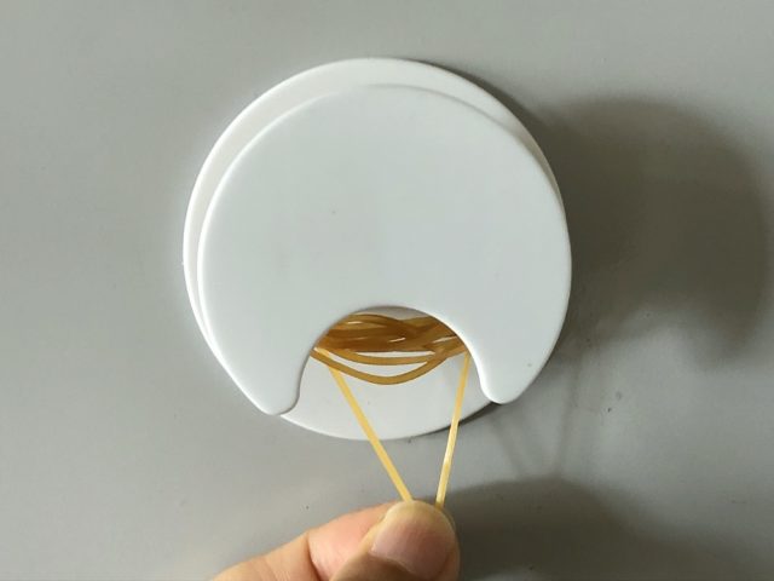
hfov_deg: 34.9
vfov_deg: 26.6
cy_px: 290
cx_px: 387
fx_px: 1230
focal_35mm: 55
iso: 100
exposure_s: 1/13
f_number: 1.8
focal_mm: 3.99
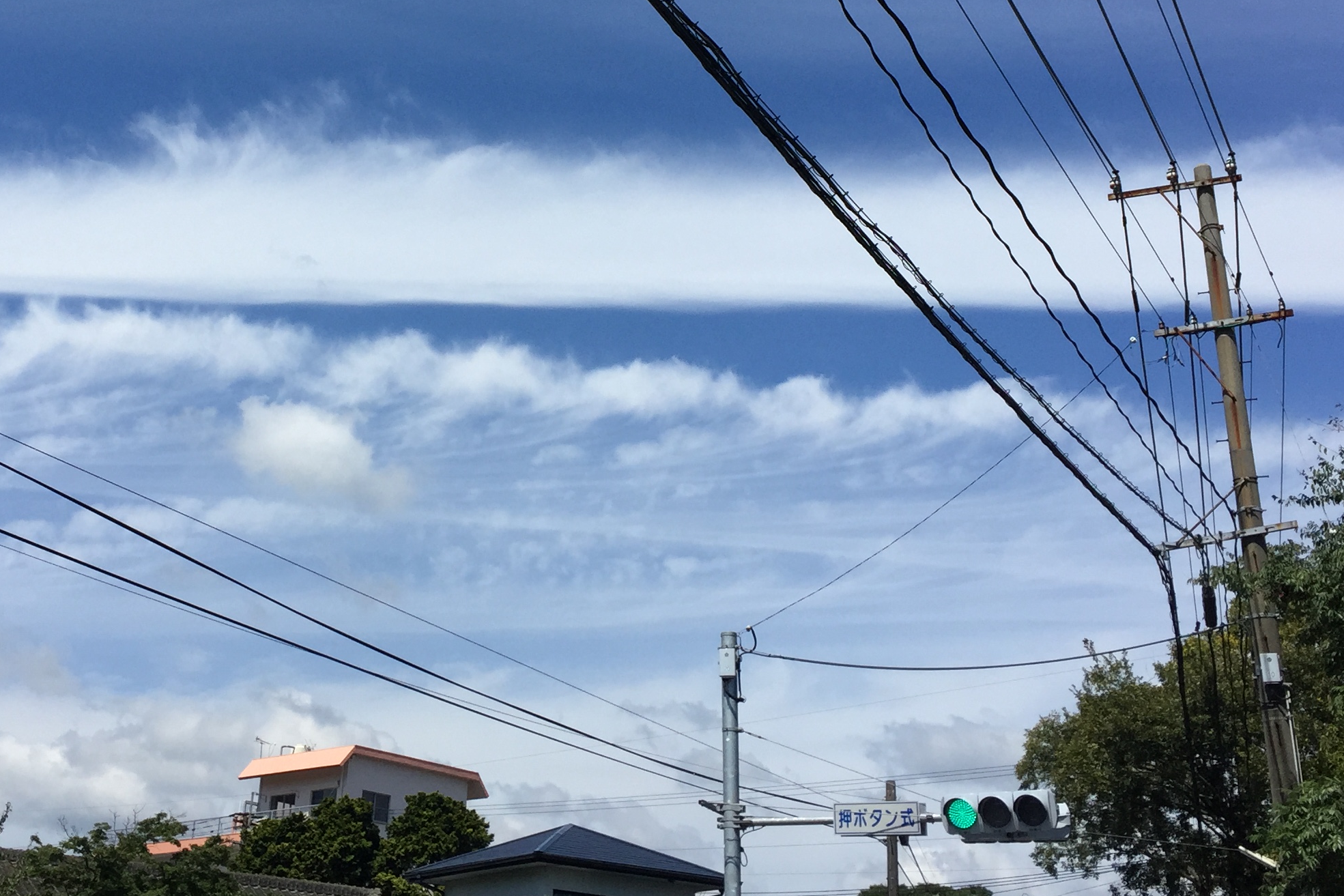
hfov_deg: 39.3
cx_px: 478
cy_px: 145
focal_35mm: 50
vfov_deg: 26.4
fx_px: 1867
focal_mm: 4.15
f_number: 2.2
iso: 32
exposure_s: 1/3049
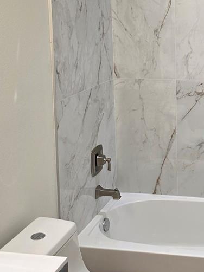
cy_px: 47
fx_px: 433
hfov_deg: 25.1
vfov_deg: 33.7
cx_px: 209
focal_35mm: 55
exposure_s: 1/120
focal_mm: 6.3
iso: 80
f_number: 1.7
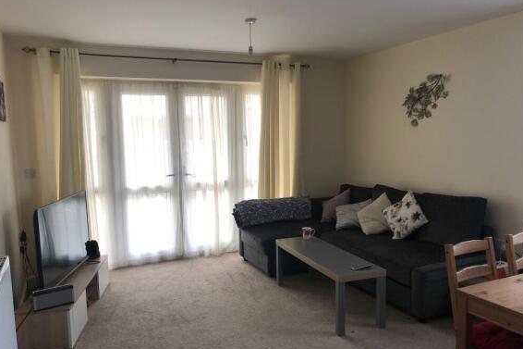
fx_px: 436
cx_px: 266
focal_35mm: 30
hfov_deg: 61.9
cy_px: 192
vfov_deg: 43.5
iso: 40
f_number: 1.8
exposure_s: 1/24
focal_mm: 3.99
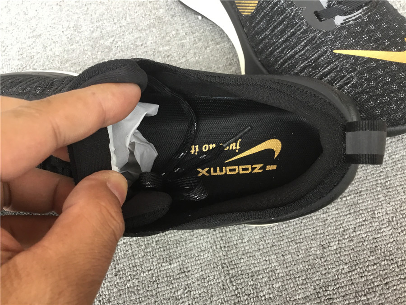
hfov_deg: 58.4
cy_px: 152
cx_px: 203
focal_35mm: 31
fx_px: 364
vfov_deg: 45.4
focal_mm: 3.3
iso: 50
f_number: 2.4
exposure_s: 1/33
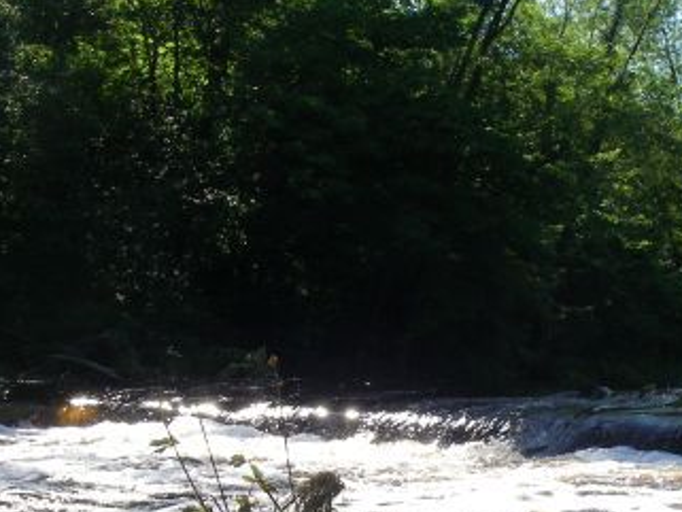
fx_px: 1399
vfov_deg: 20.3
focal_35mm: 71
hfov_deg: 27.4
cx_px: 395
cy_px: 461
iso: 64
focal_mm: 6.3
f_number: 6.6
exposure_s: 1/200
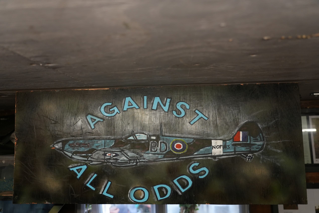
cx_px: 160
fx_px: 257
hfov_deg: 63.6
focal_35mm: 29
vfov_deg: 45.0
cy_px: 106
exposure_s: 1/125
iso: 1600
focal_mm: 29
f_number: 4
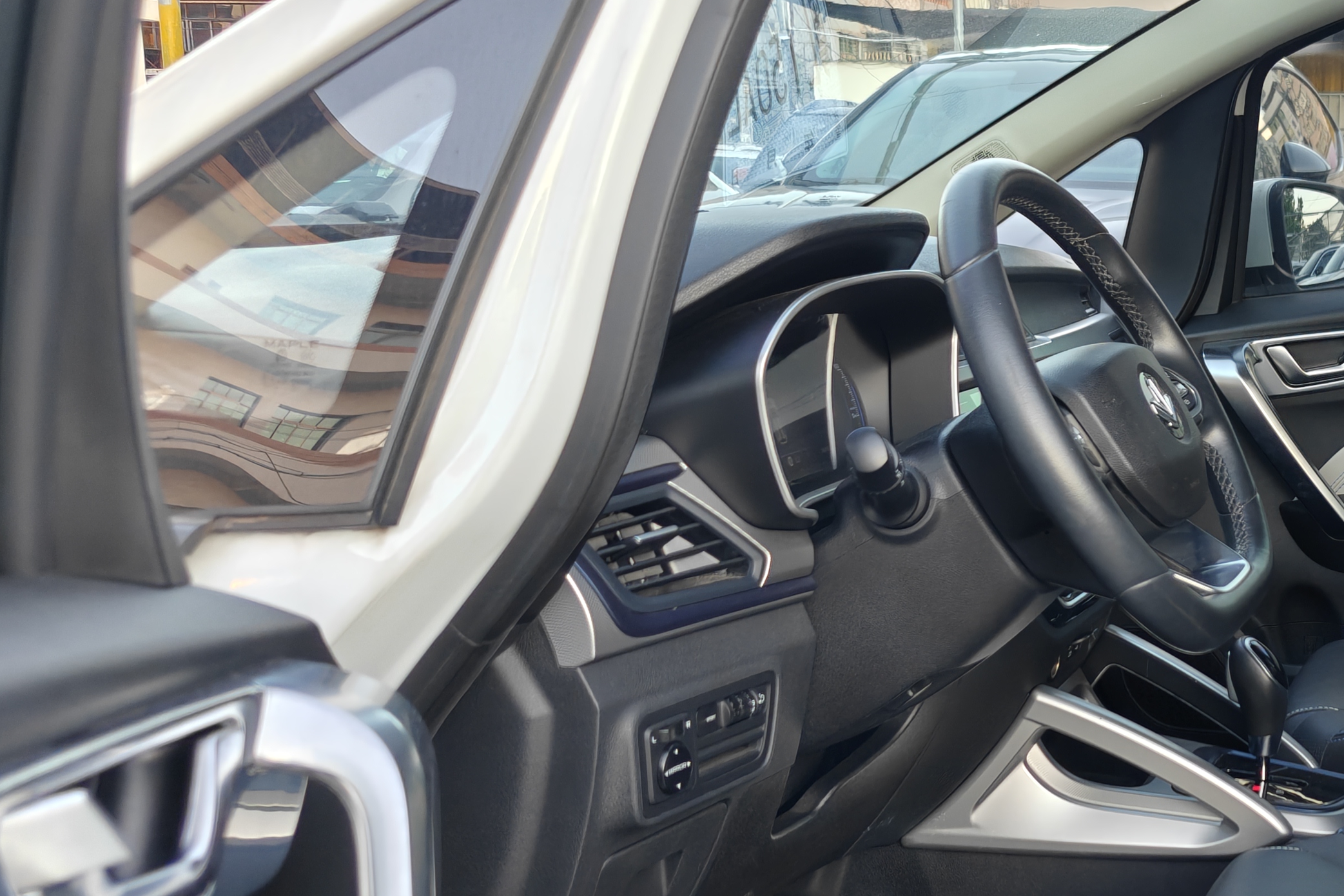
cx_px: 1238
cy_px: 569
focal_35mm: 47
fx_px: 1755
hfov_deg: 38.7
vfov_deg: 28.5
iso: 320
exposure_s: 1/110
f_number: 1.6
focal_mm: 6.06
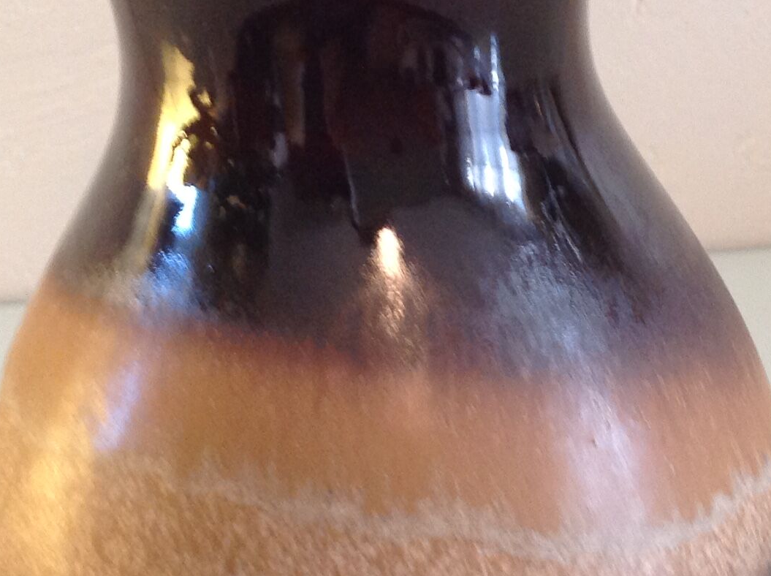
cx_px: 499
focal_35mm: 86
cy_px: 296
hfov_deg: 22.7
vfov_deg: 17.1
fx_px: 1913
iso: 160
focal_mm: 4.28
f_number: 2.4
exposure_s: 1/15
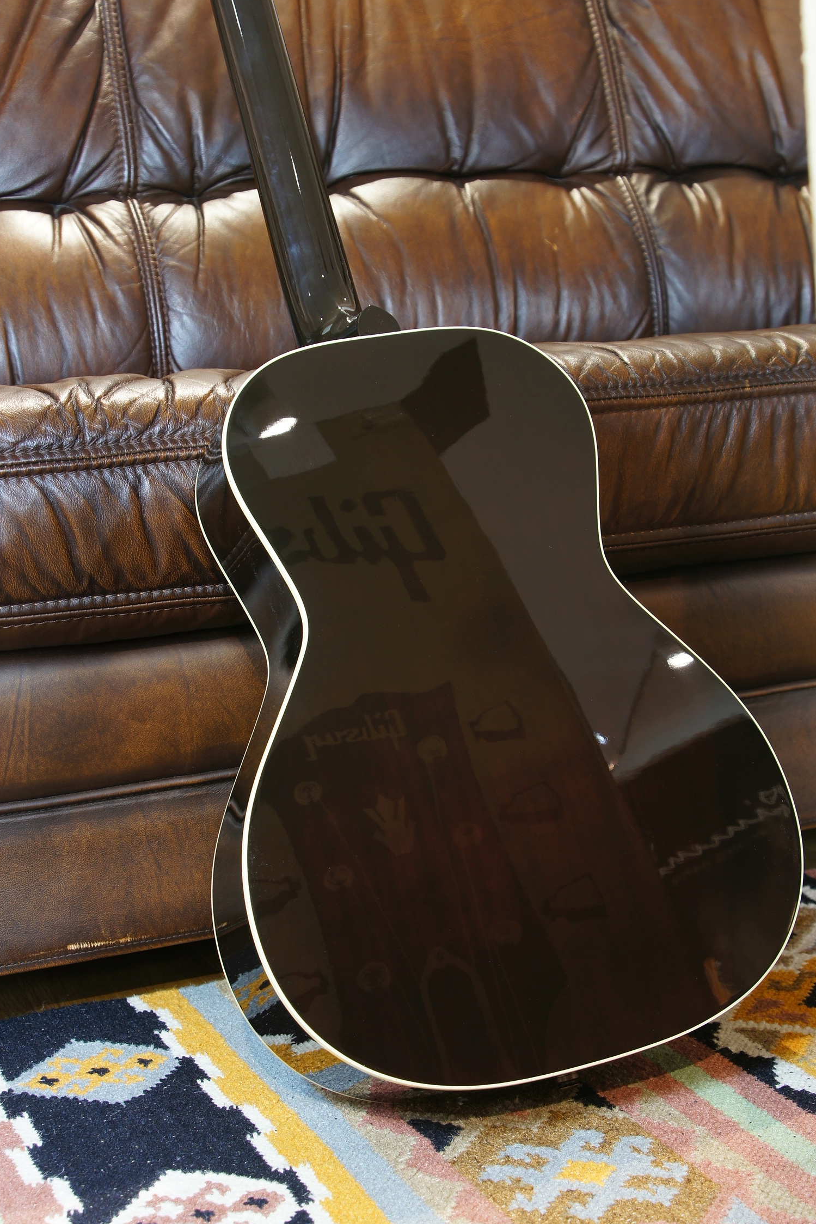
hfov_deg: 22.3
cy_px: 619
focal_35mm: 61
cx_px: 406
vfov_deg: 32.9
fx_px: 2074
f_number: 7.1
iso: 100
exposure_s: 1/3
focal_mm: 40
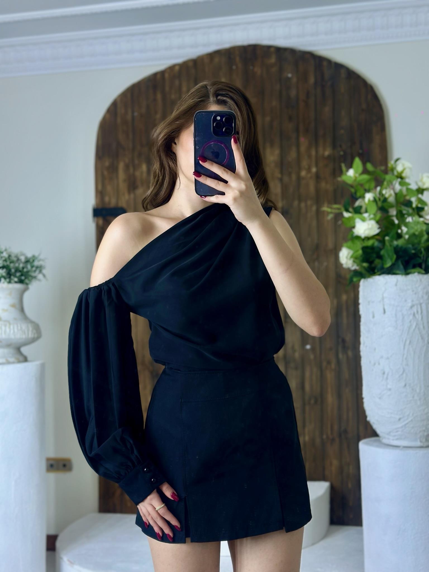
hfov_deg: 30.3
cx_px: 214
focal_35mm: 48
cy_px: 286
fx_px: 793
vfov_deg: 39.7
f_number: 1.78
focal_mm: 6.86
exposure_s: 1/141
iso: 80
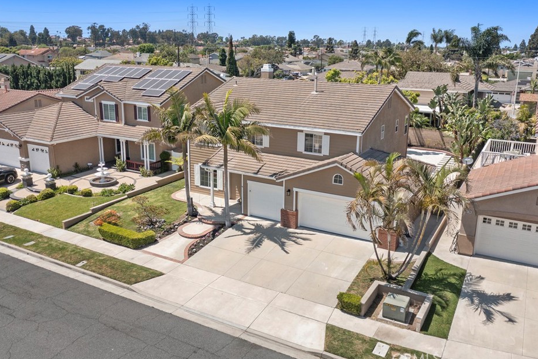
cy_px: 168
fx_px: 463
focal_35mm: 31
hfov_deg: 60.3
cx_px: 272
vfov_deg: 42.3
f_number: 2.8
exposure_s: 1/3200
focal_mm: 10.26
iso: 100
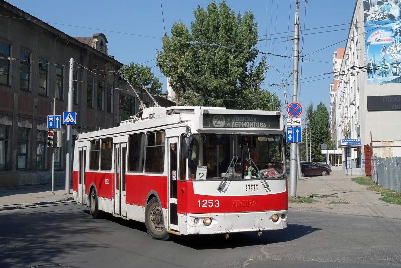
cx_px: 200
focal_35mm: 39
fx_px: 434
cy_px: 134
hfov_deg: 49.6
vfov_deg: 34.2
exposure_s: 1/500
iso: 125
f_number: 6.3
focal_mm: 14.4
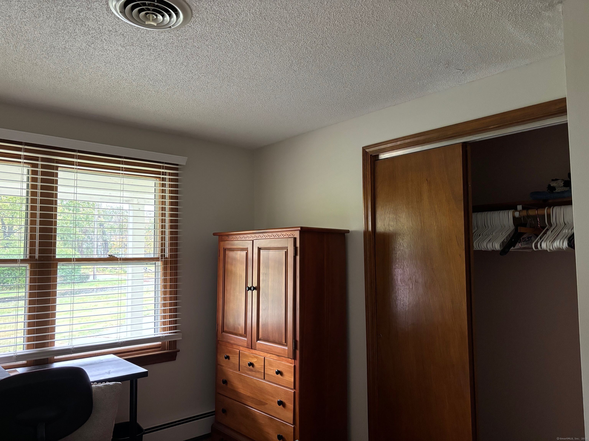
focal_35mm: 26
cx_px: 294
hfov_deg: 67.3
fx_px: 442
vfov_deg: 53.1
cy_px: 220
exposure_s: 1/40
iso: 500
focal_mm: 5.96
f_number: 1.6
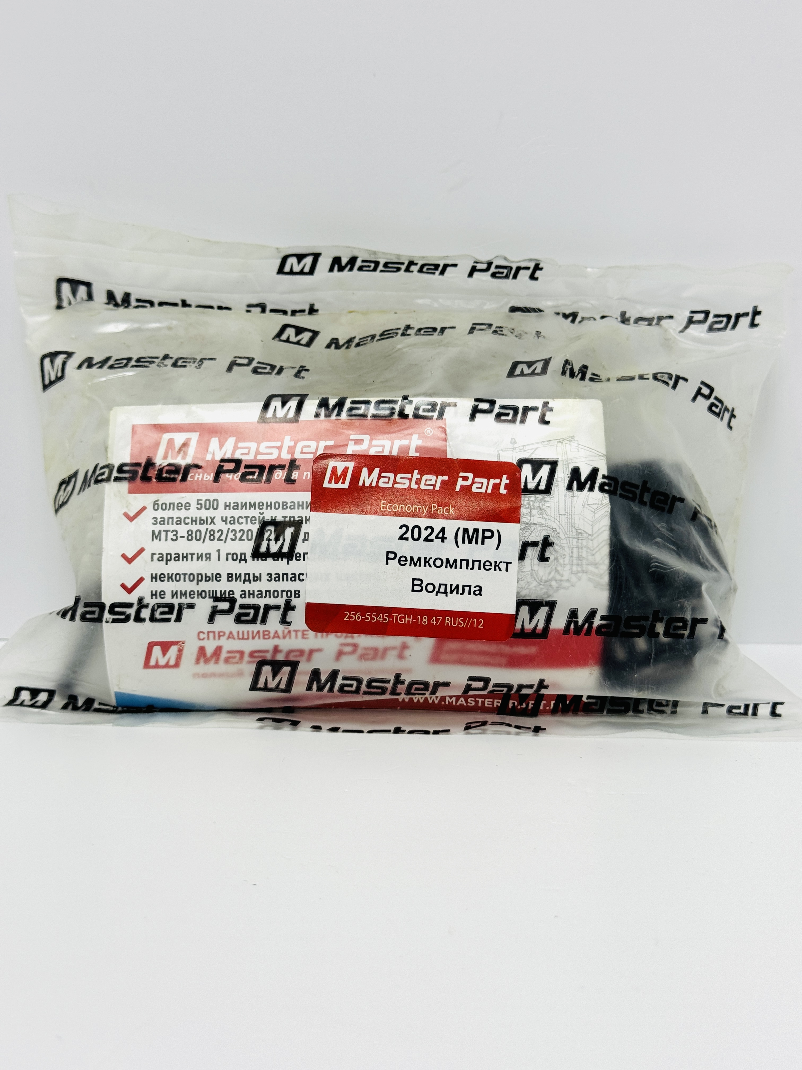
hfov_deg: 30.3
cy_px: 535
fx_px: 1483
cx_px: 401
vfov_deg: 39.7
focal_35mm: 48
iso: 64
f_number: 1.78
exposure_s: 1/100
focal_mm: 6.76
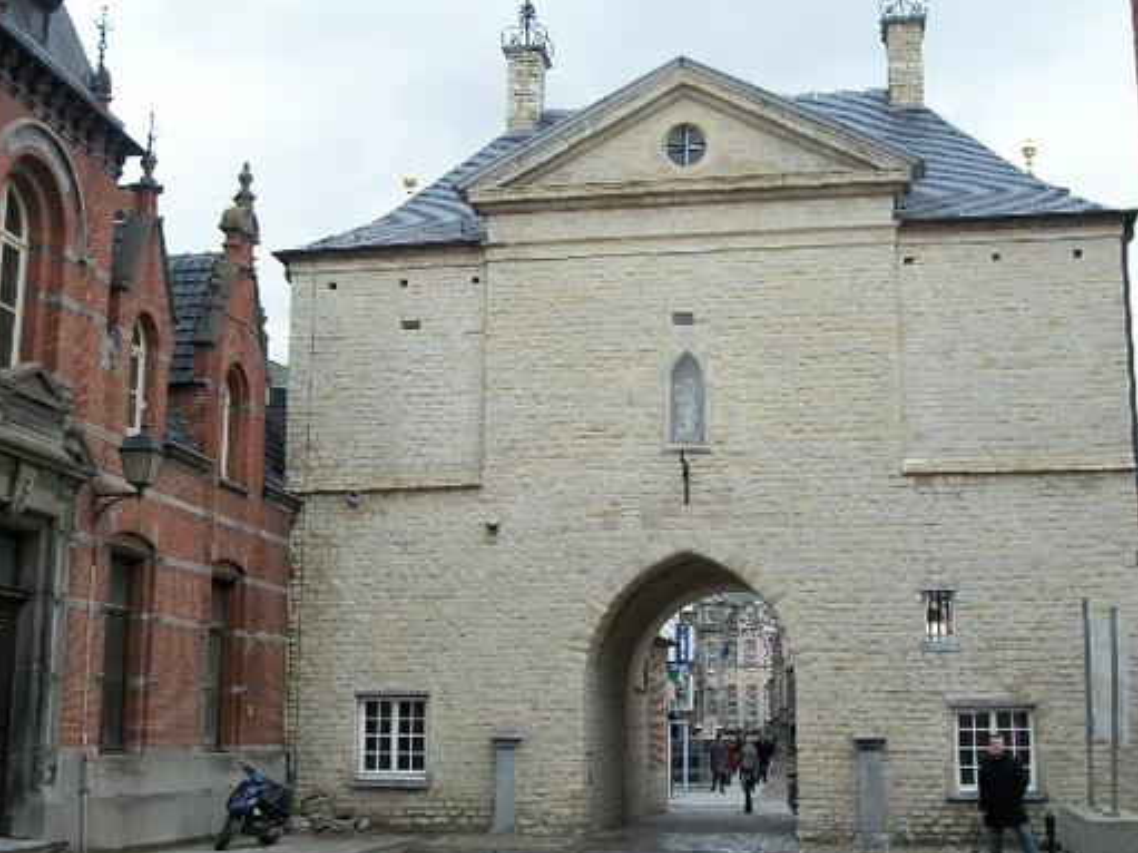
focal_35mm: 47
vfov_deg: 30.9
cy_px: 425
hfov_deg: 40.4
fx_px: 1545
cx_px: 541
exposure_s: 1/100
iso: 80
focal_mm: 7.1
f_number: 3.2
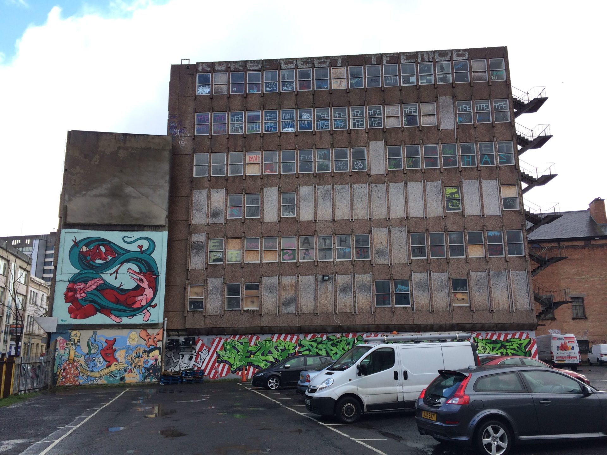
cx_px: 304
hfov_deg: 60.0
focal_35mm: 30
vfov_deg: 46.8
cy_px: 228
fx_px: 526
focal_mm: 4.12
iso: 32
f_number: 2.2
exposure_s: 1/631
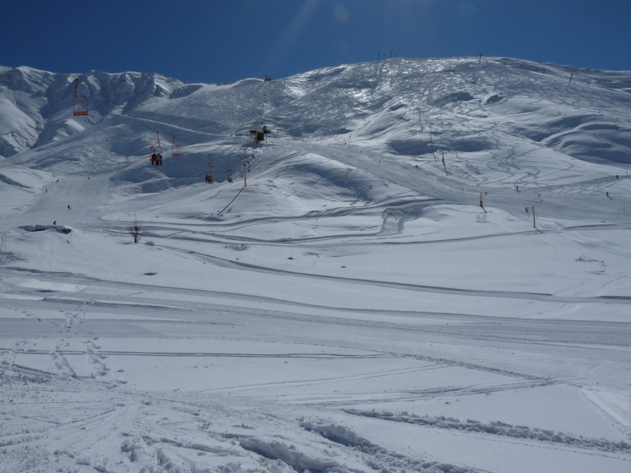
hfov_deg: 65.3
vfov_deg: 51.4
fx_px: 492
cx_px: 316
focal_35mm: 27
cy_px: 236
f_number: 8
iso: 100
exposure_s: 1/1600
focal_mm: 4.8
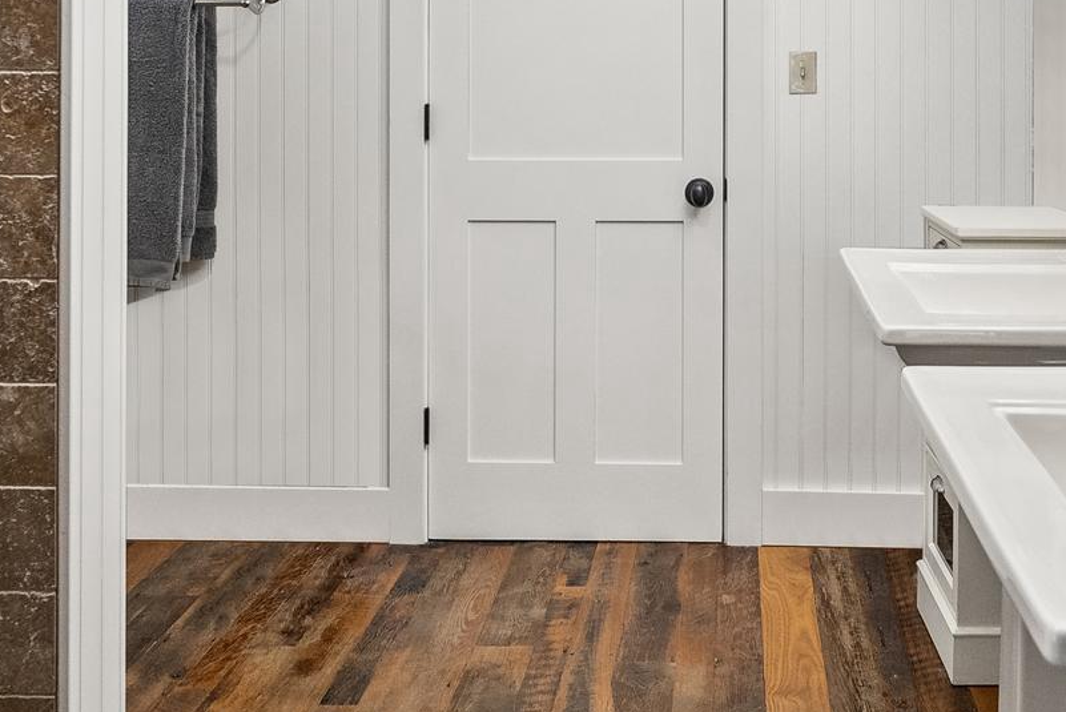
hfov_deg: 42.3
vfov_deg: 27.6
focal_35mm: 46
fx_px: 1363
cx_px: 693
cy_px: -2
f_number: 5
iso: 1600
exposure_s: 1/25
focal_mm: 18
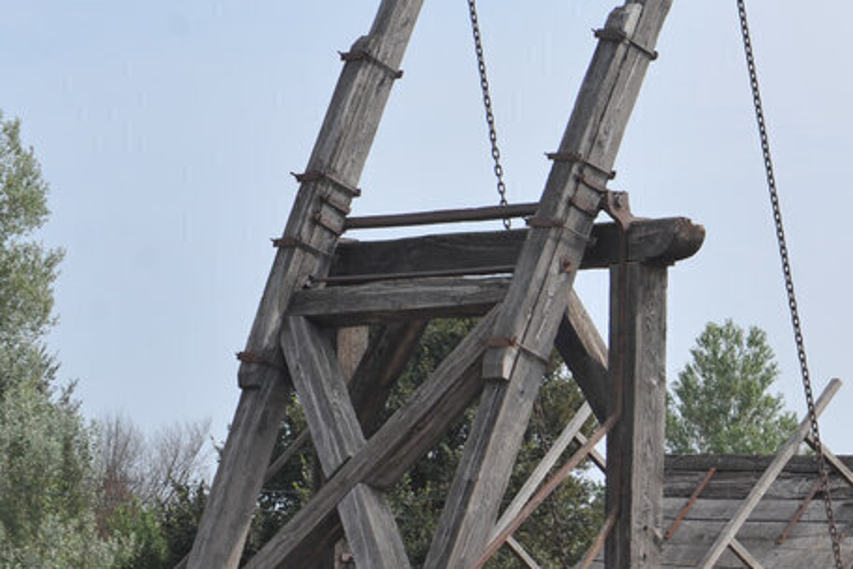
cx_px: 907
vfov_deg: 5.5
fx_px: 5899
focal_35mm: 249
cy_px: 406
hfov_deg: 8.2
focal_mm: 105
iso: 200
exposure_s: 1/500
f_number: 9
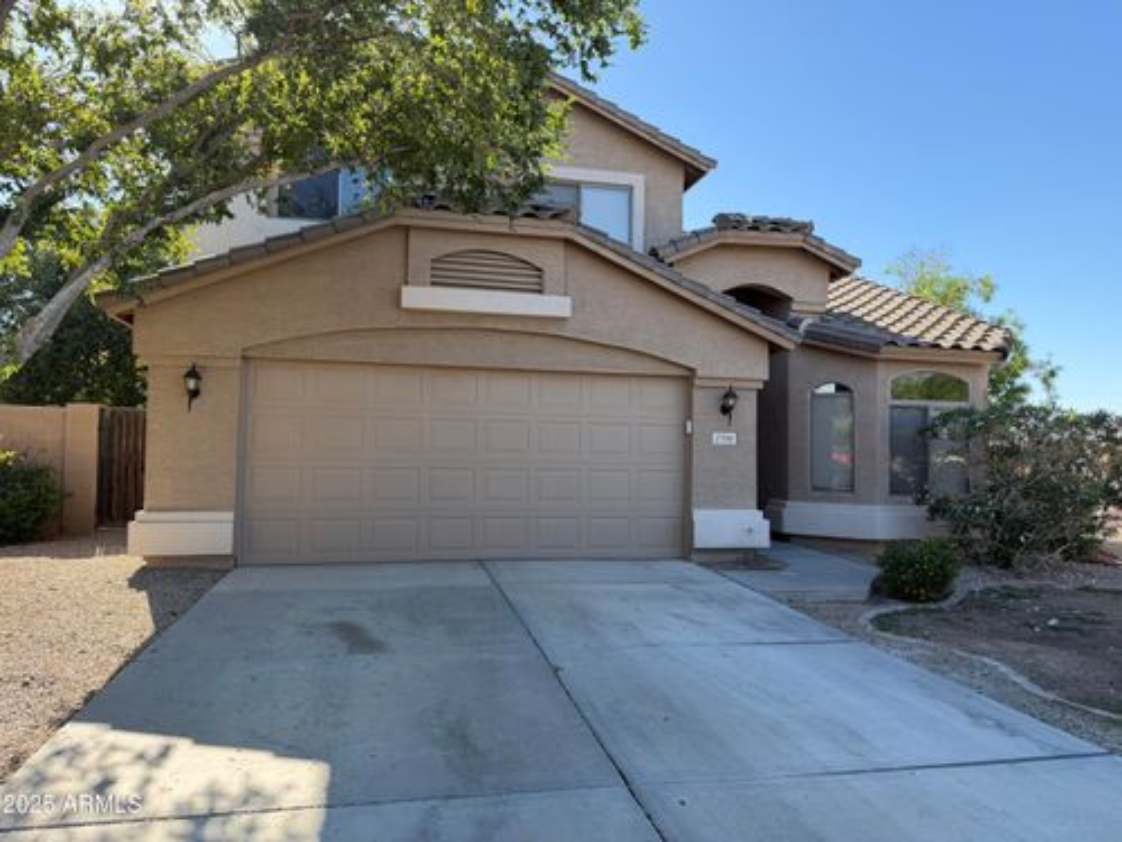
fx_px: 778
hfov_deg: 71.6
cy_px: 421
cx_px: 561
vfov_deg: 56.8
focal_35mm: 24
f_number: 1.78
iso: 100
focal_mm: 6.76
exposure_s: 1/1106
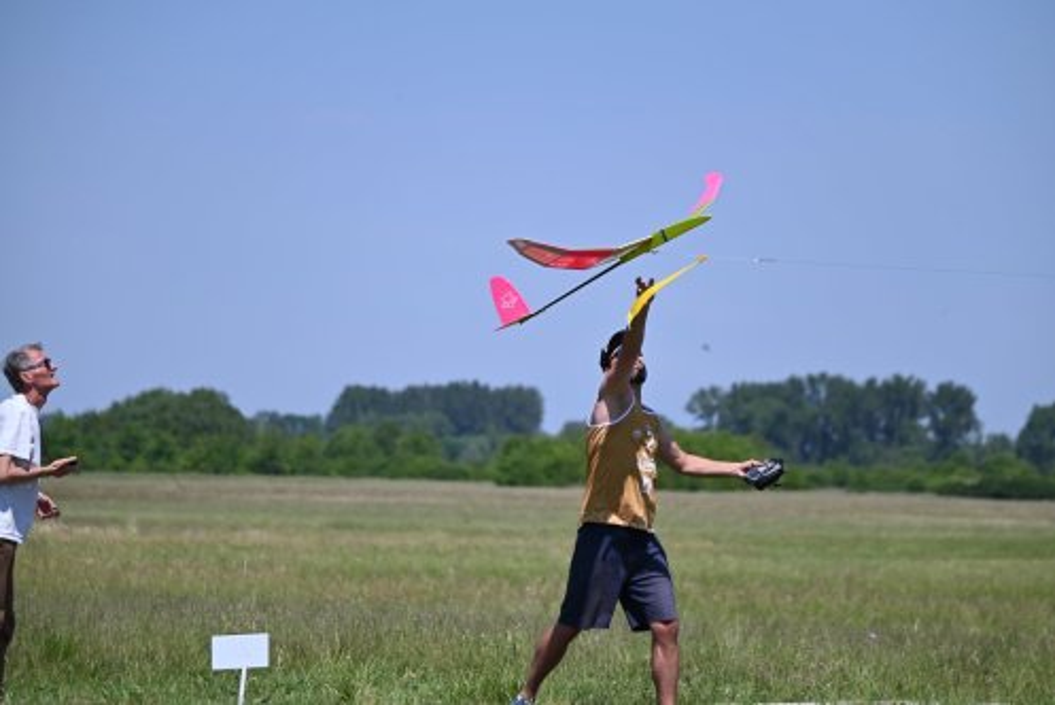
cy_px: 352
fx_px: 5864
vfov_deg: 6.9
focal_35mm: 200
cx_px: 528
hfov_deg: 10.3
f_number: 6.3
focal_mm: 200
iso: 320
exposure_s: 1/2500
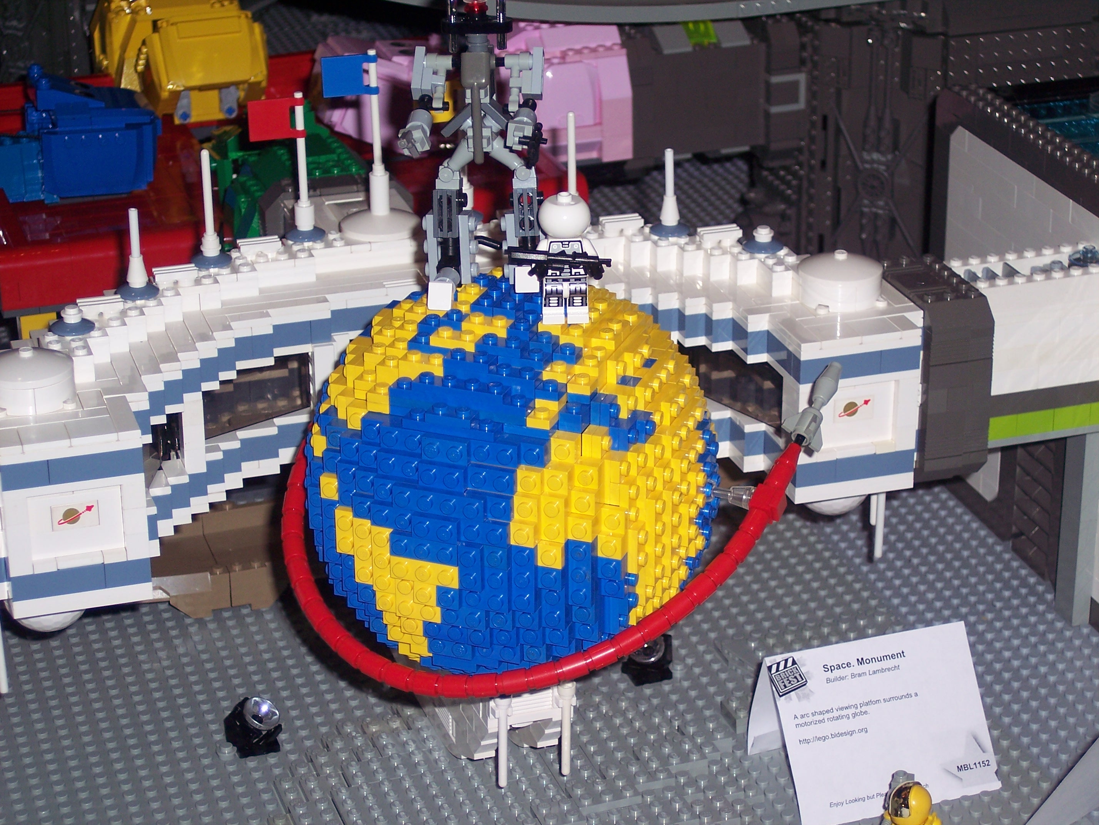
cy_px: 412
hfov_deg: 21.5
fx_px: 2889
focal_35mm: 91
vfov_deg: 16.2
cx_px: 550
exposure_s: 1/90
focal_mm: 18.7
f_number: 4.1
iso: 100
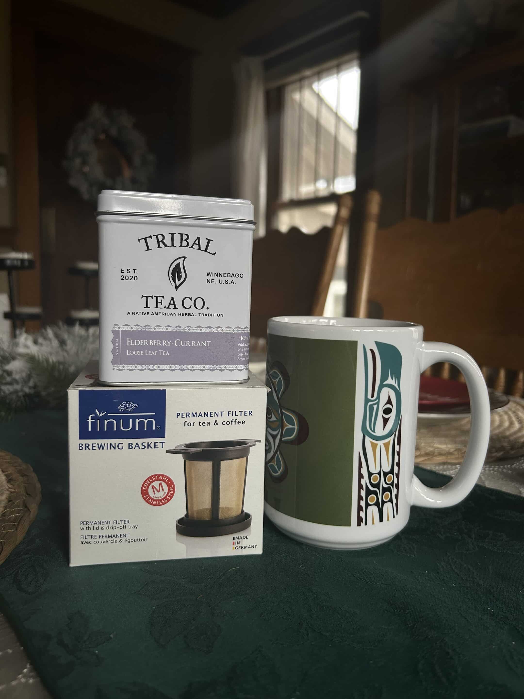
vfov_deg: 67.3
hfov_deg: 53.1
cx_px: 262
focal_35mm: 26
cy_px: 350
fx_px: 525
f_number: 1.5
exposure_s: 1/60
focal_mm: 5.7
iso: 100
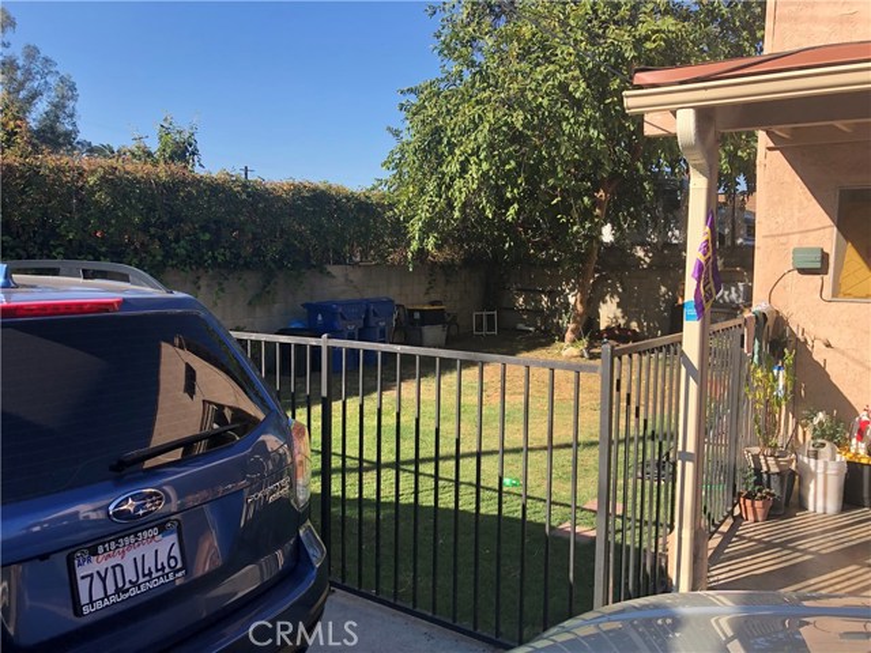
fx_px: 705
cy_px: 326
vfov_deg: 49.7
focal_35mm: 28
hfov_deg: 63.4
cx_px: 436
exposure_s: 1/759
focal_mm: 4
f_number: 1.8
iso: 20
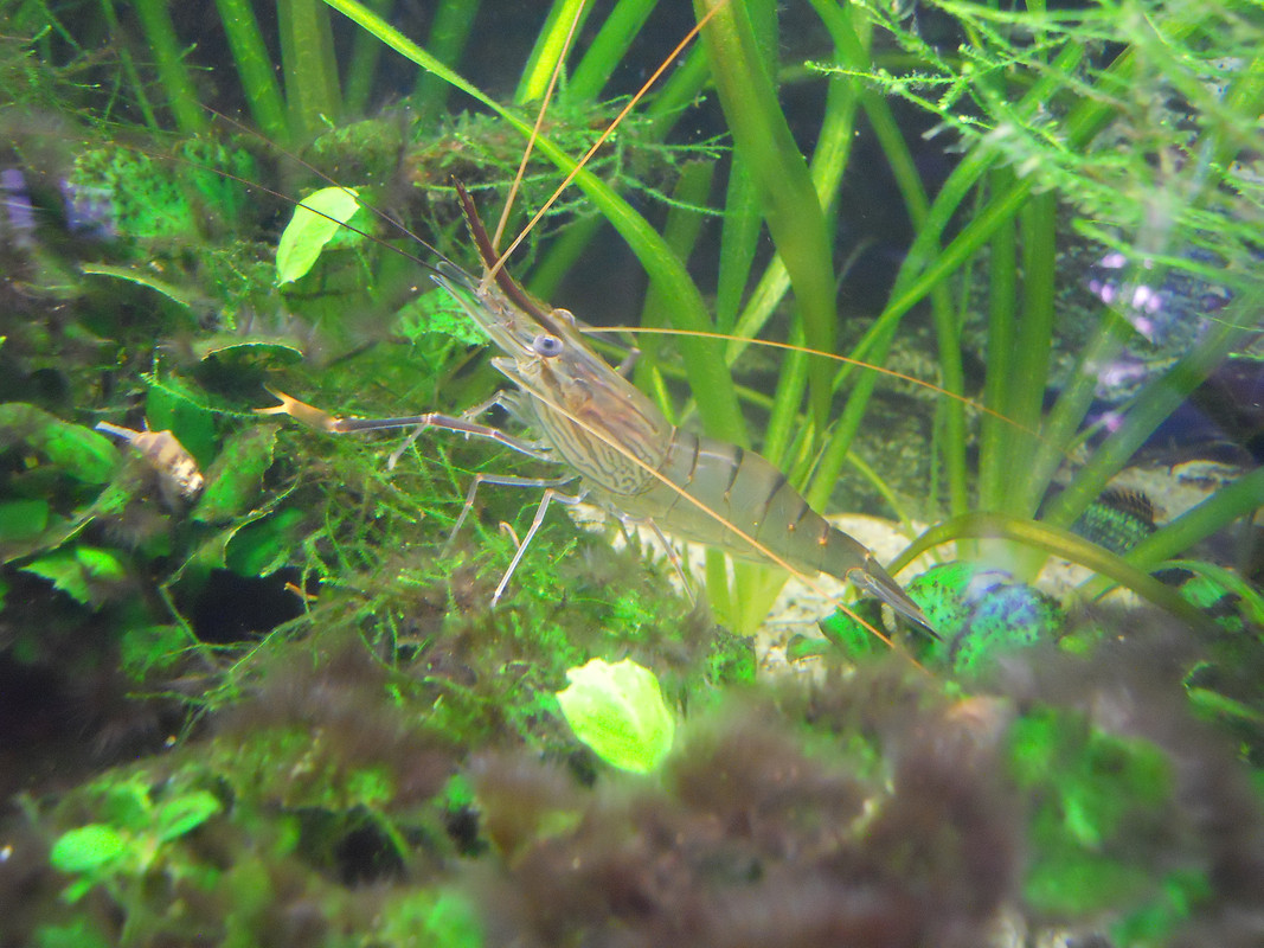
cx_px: 632
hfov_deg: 63.4
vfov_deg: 49.7
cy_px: 474
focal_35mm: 28
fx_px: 1022
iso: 800
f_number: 2.7
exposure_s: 1/15
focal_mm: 5
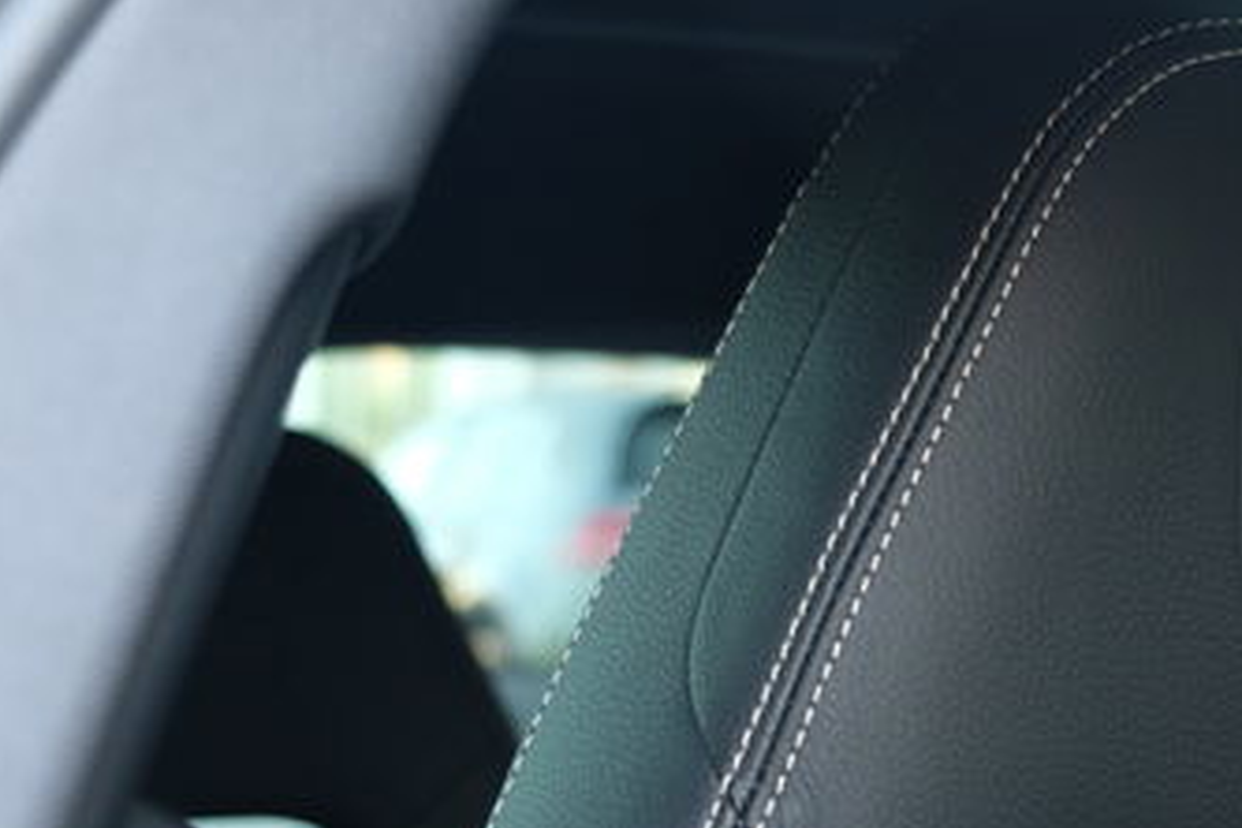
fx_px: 2863
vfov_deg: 16.5
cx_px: 1346
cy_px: 407
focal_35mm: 83
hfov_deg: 23.1
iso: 500
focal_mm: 24.3
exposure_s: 1/60
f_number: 3.2
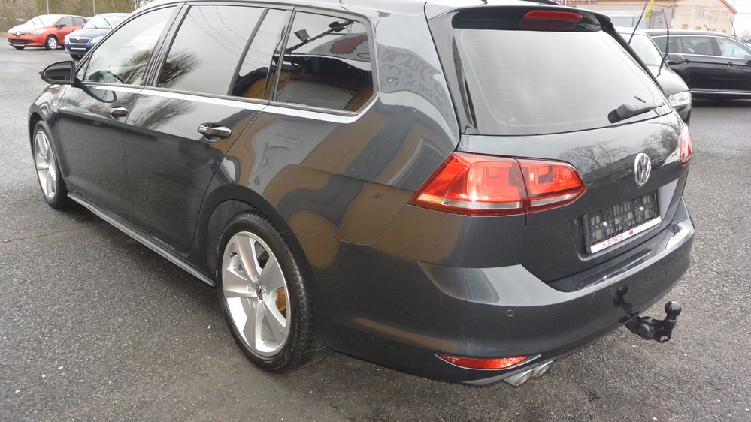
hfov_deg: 66.1
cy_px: 192
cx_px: 381
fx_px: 578
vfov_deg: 40.1
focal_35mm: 29
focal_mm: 10
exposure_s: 1/200
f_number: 3.5
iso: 400
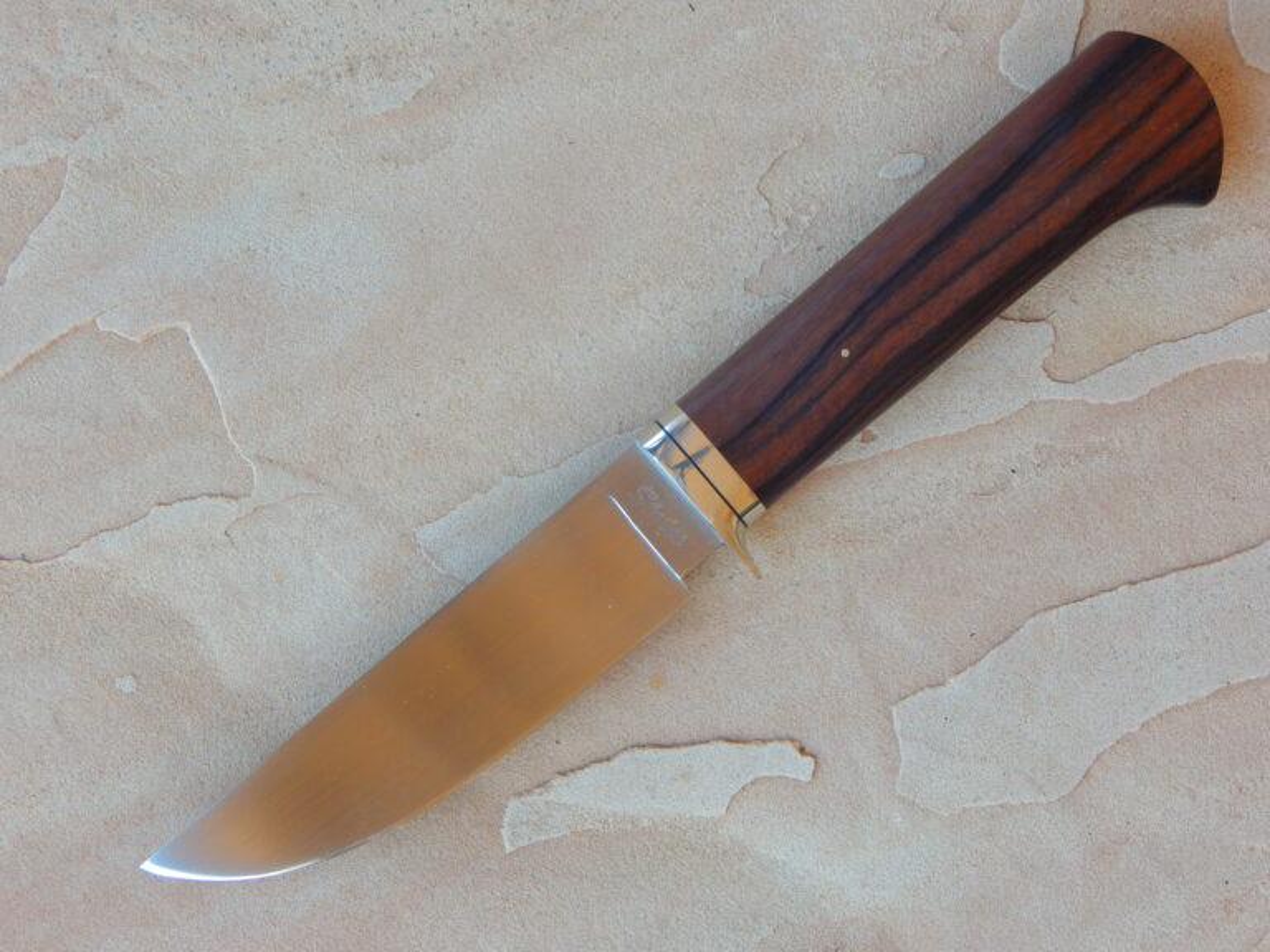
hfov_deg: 28.2
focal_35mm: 69
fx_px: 2531
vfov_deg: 21.3
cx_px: 635
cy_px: 476
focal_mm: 12.3
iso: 125
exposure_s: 1/60
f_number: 4.1
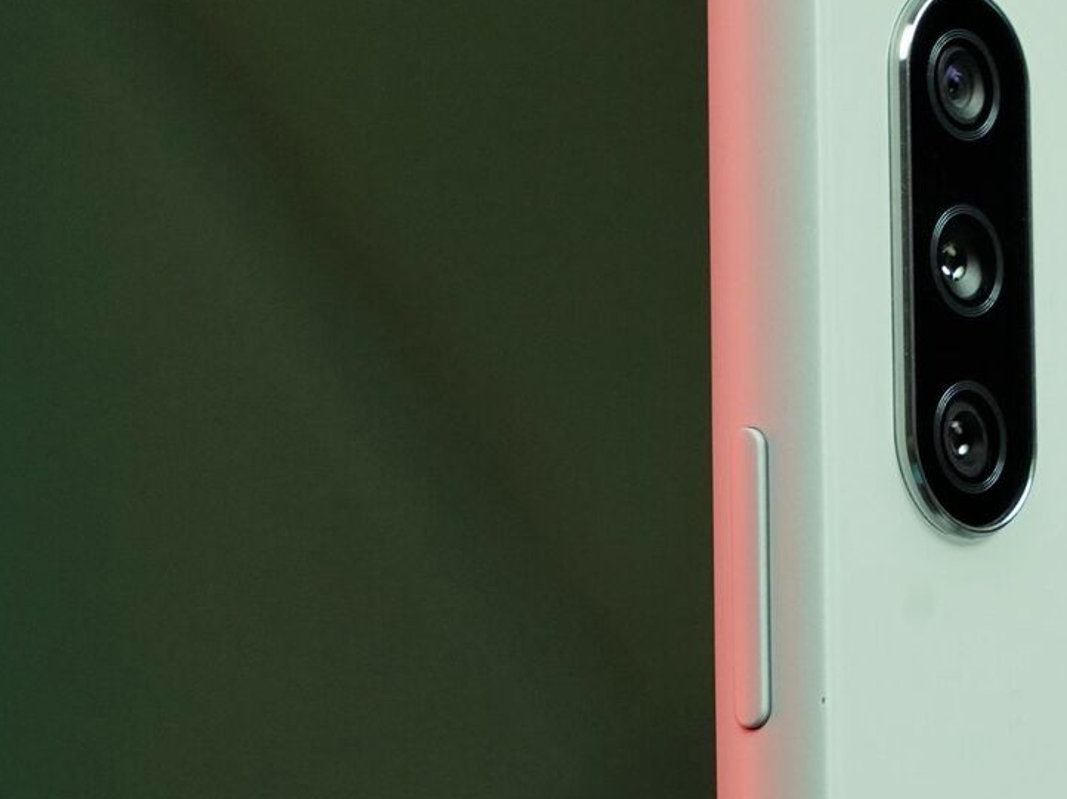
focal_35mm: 179
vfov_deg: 8.3
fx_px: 5516
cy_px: 501
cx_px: 947
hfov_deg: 11.0
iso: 2500
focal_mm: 70
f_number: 9
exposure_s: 1/160
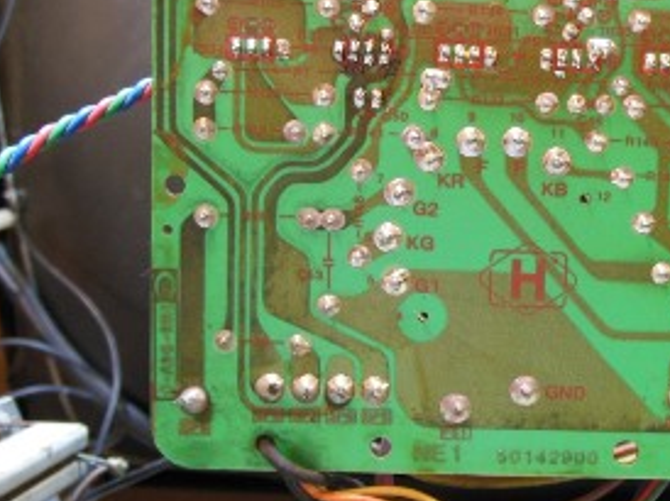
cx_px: 509
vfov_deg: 27.0
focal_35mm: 54
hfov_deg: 34.8
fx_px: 1044
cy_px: 215
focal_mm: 6
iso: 400
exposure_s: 1/10
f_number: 3.5
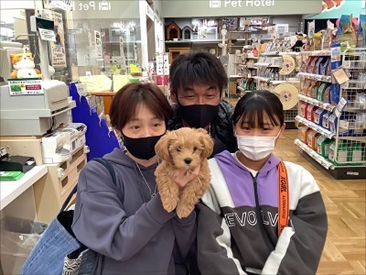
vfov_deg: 45.4
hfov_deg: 58.4
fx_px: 328
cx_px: 183
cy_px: 138
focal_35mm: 31
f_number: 2.4
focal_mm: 3.3
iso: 200
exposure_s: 1/60
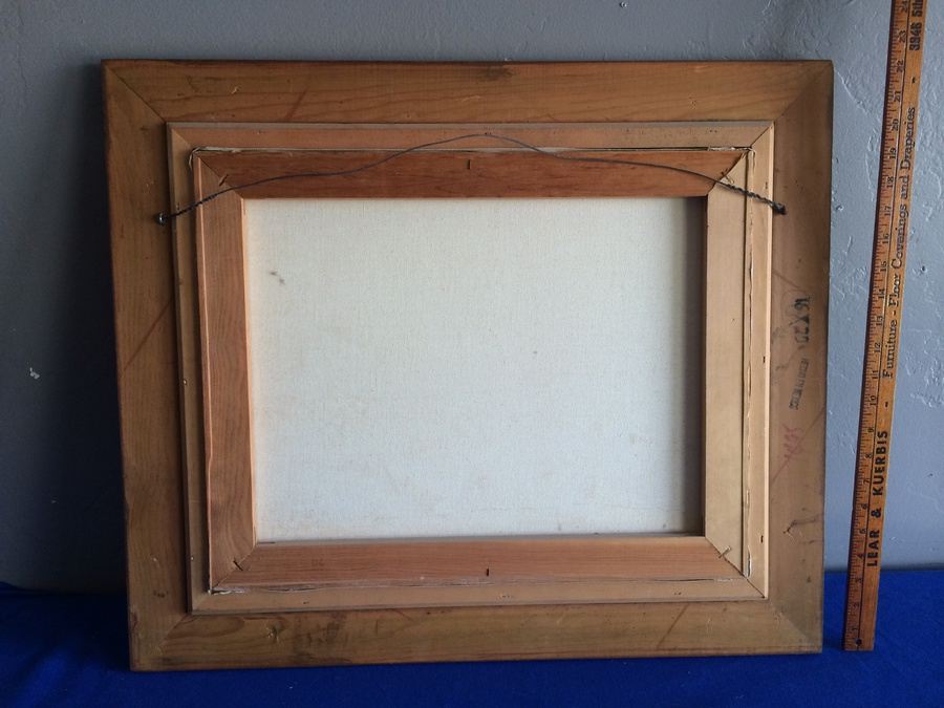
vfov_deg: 46.8
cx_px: 472
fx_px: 818
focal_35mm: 30
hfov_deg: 60.0
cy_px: 354
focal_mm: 4.12
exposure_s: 1/30
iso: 50
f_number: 2.2
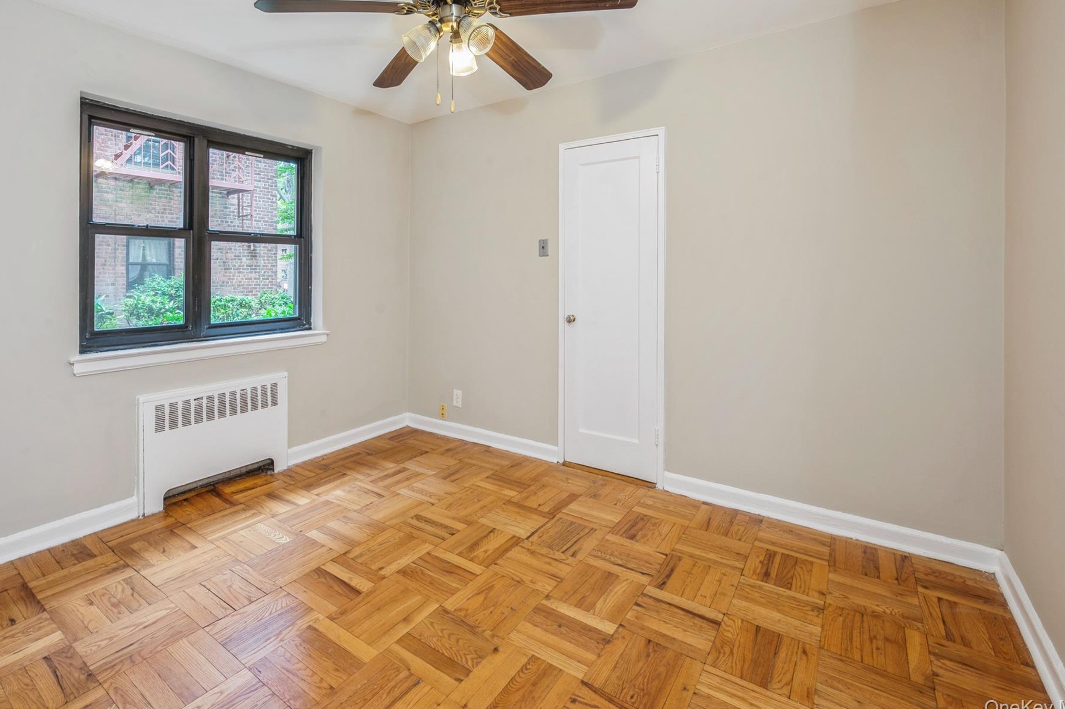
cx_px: 497
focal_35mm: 16
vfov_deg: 73.4
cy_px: 316
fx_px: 473
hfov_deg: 96.6
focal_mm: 14
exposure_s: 1/2
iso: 200
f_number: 11
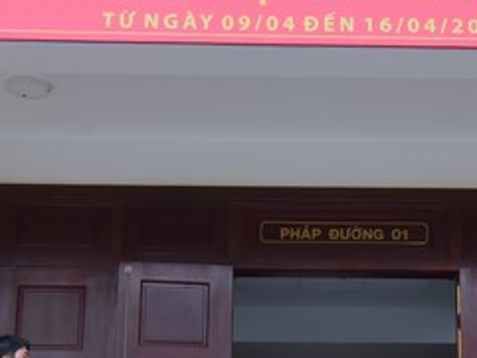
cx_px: 327
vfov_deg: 16.7
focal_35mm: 88
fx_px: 1213
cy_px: 288
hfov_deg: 22.1
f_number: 7.1
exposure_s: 1/160
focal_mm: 34
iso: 400
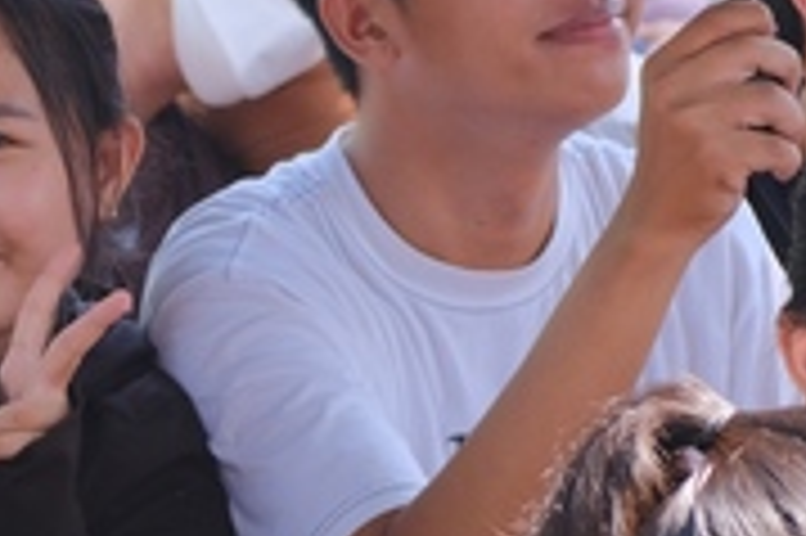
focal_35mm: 305
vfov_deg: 4.5
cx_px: 18
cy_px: 601
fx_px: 6822
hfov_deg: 6.7
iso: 400
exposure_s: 1/250
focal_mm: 56
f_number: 3.6
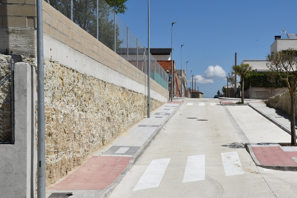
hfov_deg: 33.6
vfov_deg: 23.1
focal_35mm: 59
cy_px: 122
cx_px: 213
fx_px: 485
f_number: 11
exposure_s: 1/500
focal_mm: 27
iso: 200
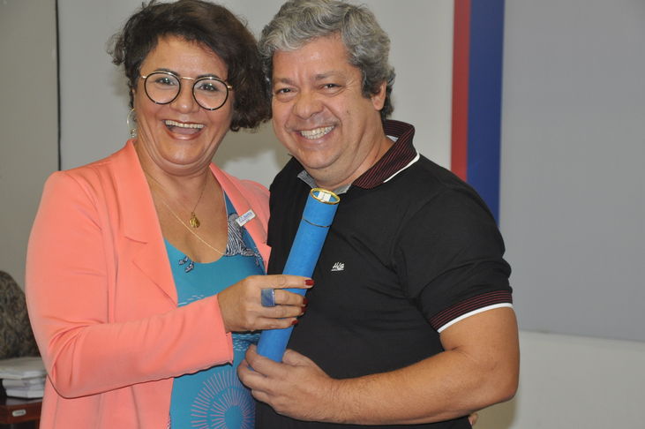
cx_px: 322
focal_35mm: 99
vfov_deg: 13.8
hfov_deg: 20.6
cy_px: 214
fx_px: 1772
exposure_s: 1/60
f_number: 5.3
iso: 800
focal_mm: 66
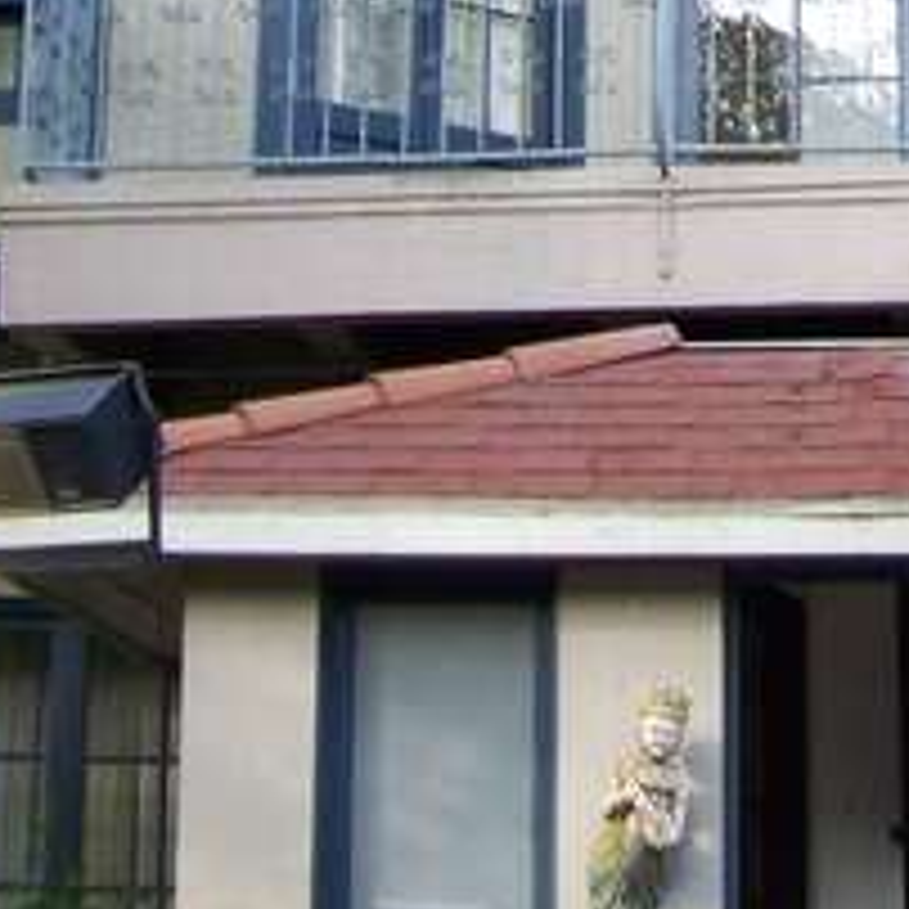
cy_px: -428
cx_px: 873
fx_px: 3743
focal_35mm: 126
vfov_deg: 13.1
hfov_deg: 13.7
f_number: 2.8
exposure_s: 1/50
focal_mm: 5.85
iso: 64
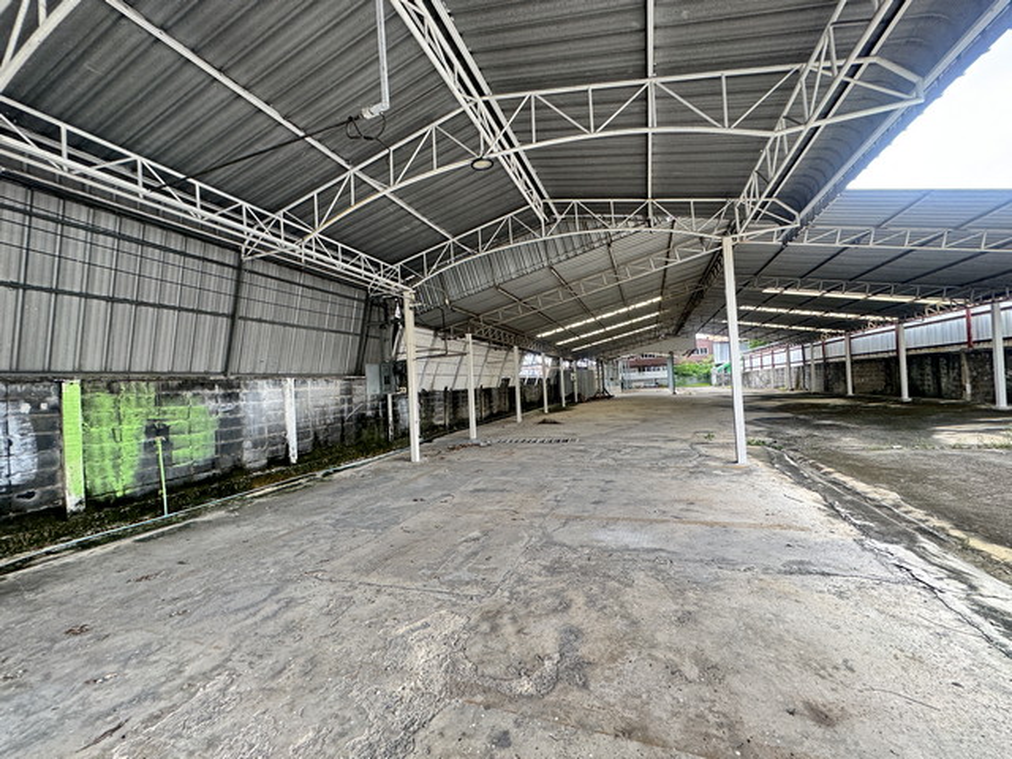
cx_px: 506
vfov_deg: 85.7
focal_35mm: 14
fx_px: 409
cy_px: 380
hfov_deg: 102.1
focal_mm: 2.22
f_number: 2.2
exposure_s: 1/99
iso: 64
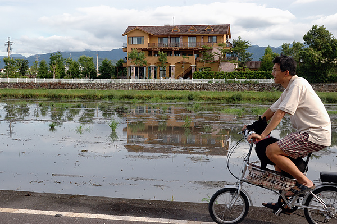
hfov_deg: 41.1
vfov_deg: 28.0
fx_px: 449
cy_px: 112
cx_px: 168
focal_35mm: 48
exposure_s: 1/200
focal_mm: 32
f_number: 8
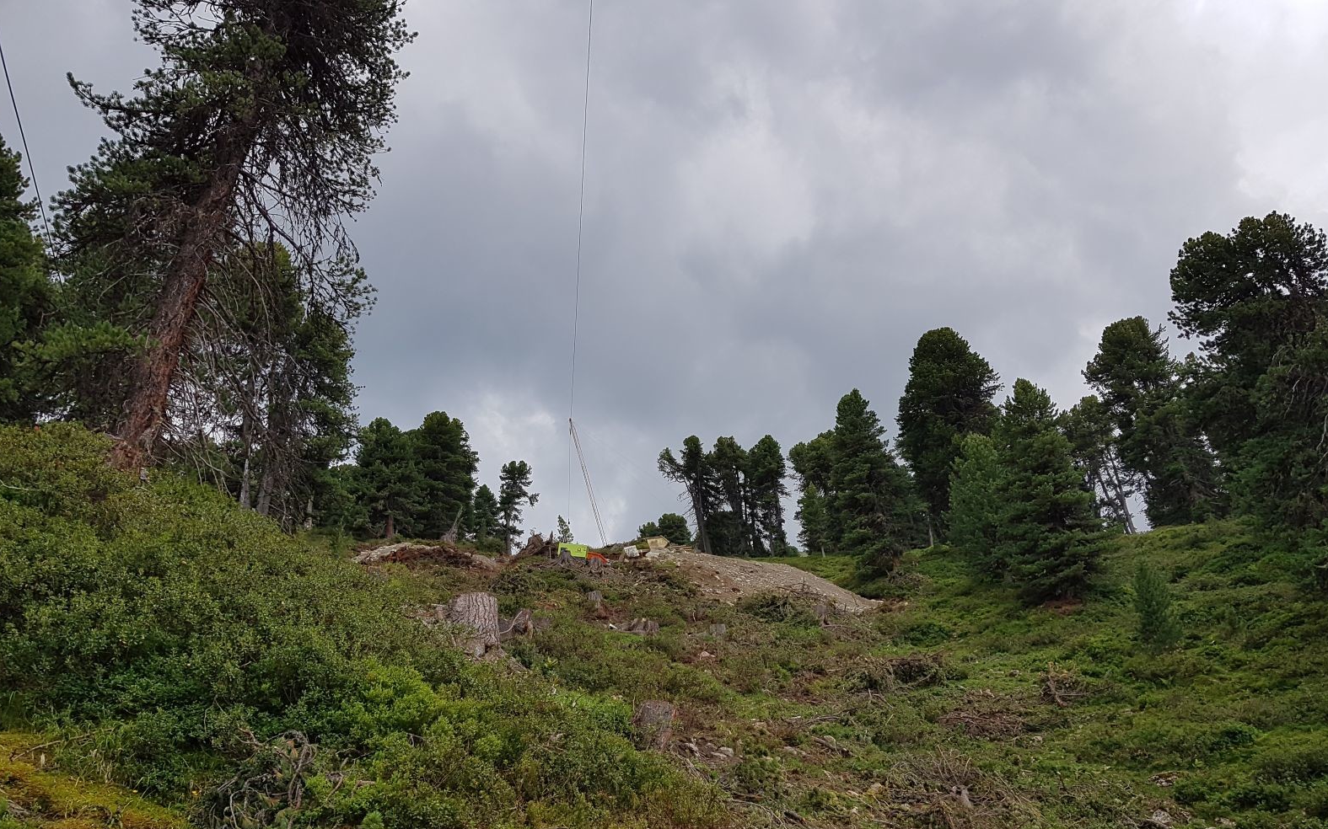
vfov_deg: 44.3
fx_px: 1013
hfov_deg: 66.5
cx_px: 663
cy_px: 505
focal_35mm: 28
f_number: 1.7
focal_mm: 4.2
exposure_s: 1/1592
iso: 50
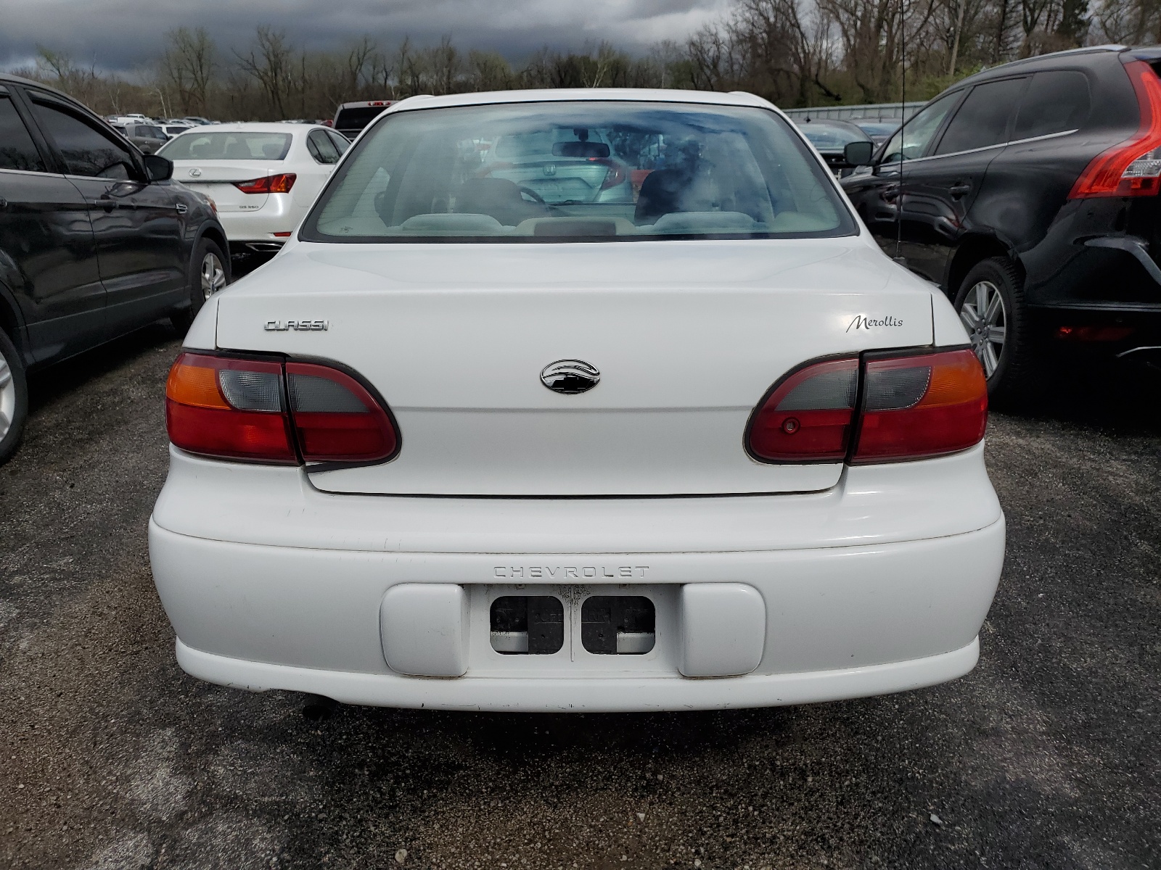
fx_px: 872
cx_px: 580
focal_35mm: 26
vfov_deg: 53.1
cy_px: 435
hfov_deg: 67.3
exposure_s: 1/5000
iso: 50
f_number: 1.5
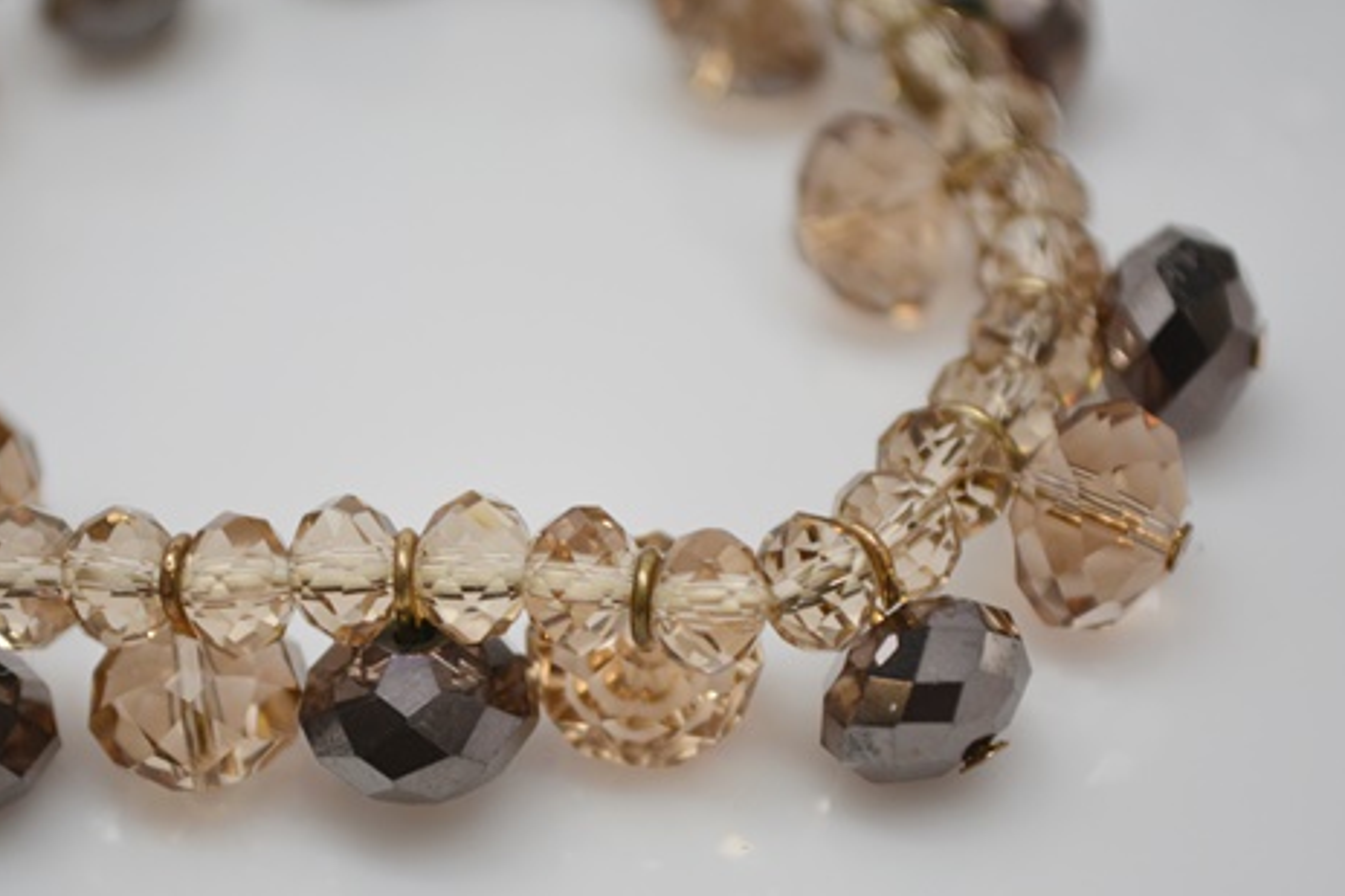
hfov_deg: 19.1
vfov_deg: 12.8
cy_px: 528
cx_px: 536
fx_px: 3983
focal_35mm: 107
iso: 400
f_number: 5.6
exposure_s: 1/80
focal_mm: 55
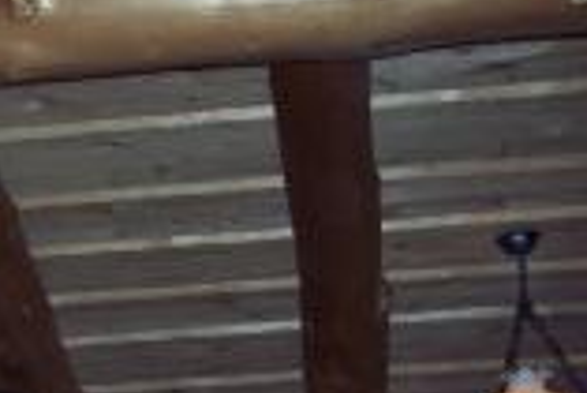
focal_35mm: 129
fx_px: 2105
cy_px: 642
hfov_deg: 15.2
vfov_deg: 10.2
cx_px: -150
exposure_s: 1/60
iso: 100
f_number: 2.8
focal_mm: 8
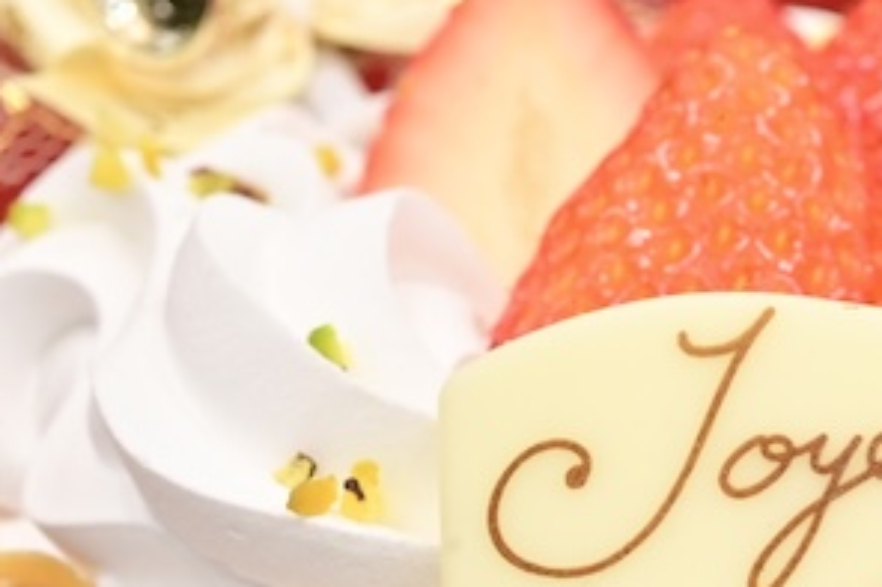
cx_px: 870
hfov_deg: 10.1
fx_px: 4971
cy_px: 556
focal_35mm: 203
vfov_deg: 6.7
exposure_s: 1/200
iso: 6400
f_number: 10
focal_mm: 60
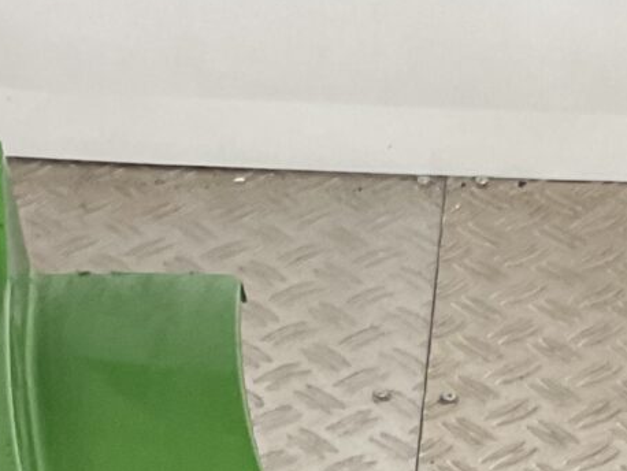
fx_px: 2936
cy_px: 991
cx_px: 702
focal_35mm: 162
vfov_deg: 8.6
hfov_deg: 12.0
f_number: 1.8
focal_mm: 3
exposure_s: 1/120
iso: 64
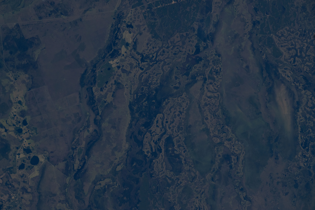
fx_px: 3500
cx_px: 158
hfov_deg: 5.2
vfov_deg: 3.4
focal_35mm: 400
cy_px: 105
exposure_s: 1/4000
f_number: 8
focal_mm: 400
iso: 500
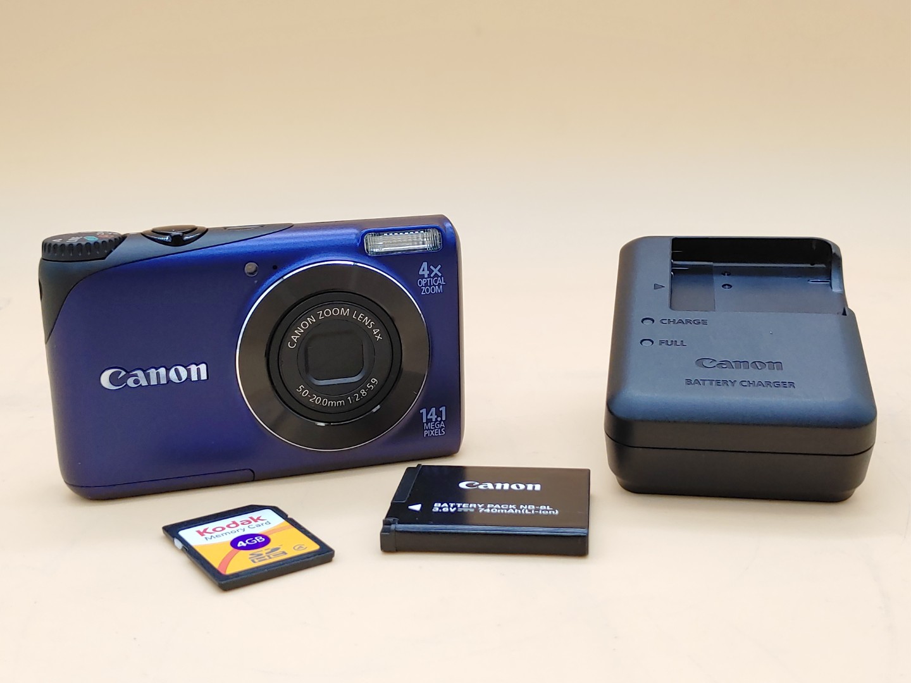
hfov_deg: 45.8
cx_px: 456
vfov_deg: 35.1
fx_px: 1079
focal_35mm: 41
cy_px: 342
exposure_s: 1/120
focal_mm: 4.36
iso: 50
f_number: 1.8
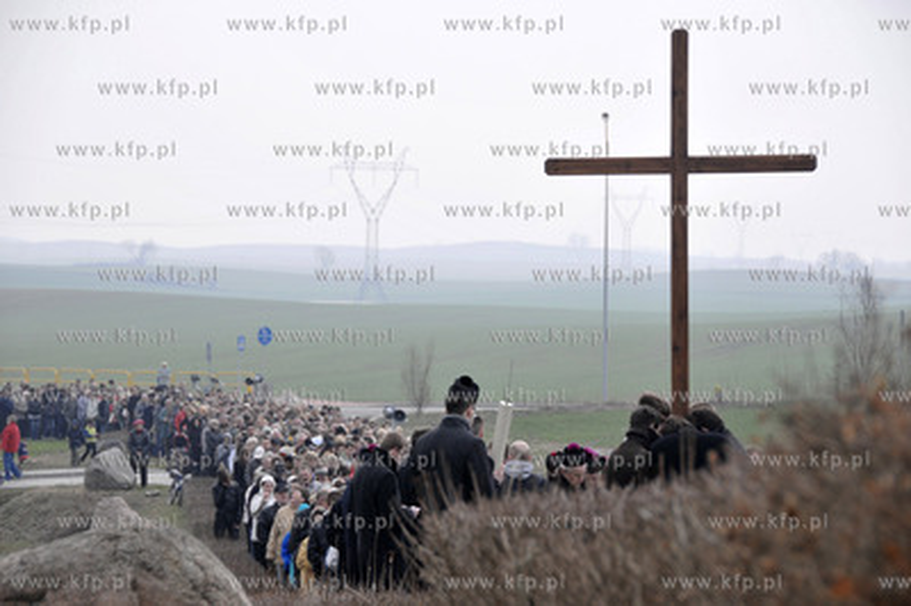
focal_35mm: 123
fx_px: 3110
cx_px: 456
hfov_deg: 16.7
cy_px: 303
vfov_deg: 11.1
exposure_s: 1/800
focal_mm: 82
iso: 400
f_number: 5.6
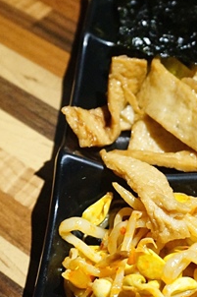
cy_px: 95
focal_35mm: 83
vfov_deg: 24.3
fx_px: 685
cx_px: 159
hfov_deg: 16.3
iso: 3200
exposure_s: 1/80
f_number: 4.5
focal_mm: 21
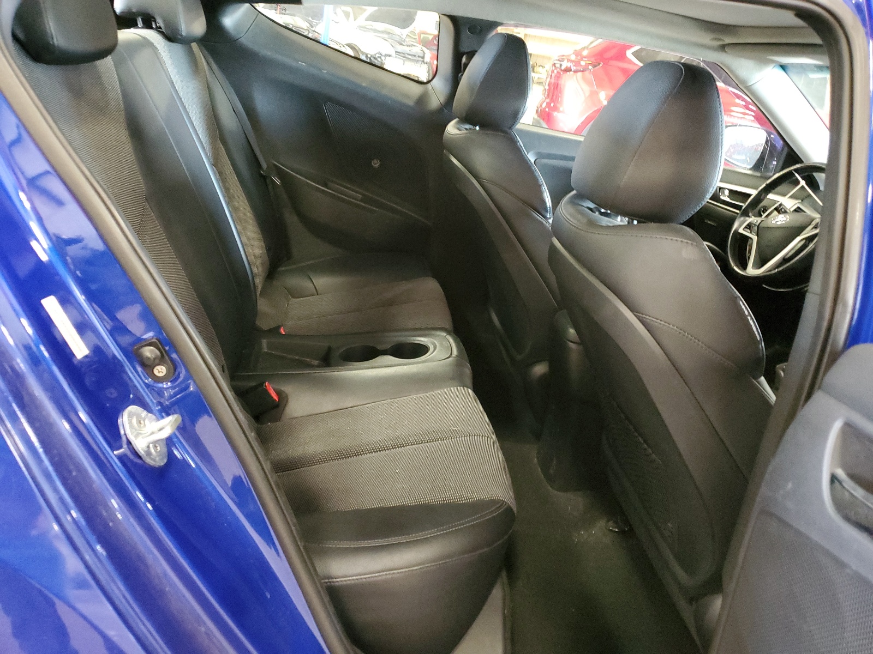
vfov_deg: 53.1
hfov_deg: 67.3
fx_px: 656
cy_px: 327
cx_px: 436
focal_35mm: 26
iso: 532
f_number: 1.5
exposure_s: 1/15
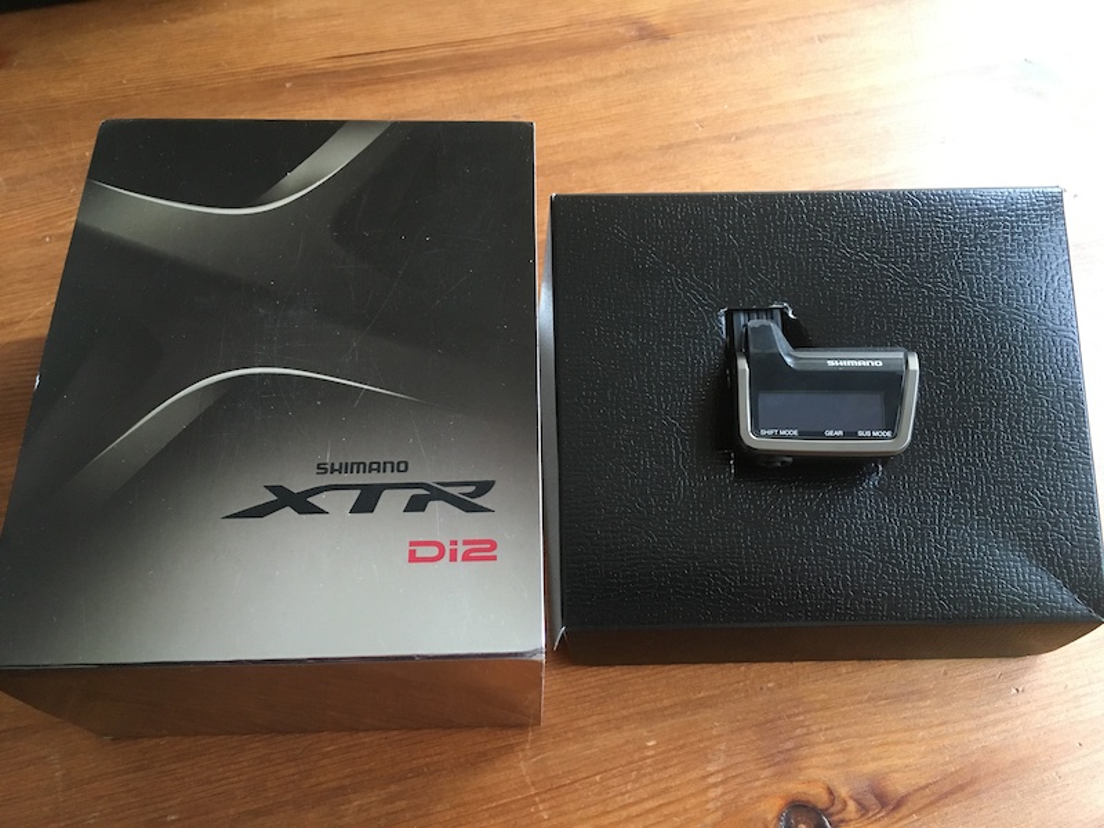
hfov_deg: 61.7
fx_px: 925
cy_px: 414
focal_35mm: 29
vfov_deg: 48.2
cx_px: 552
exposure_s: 1/33
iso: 200
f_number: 2.2
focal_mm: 4.15
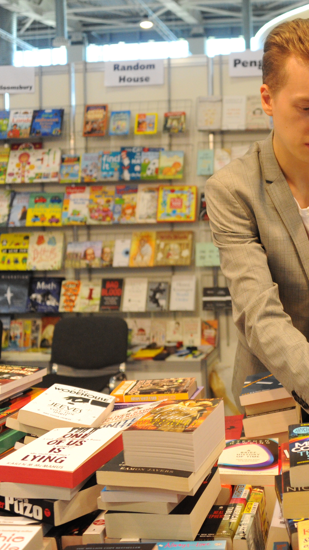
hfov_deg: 24.4
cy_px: 264
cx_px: 330
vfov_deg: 44.6
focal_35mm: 46
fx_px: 670
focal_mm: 28
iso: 3200
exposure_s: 1/160
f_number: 4
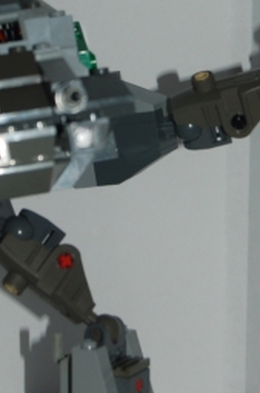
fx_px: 1773
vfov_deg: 12.6
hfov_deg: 8.4
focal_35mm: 163
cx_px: 155
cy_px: 68
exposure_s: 1/125
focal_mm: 46
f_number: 5.6
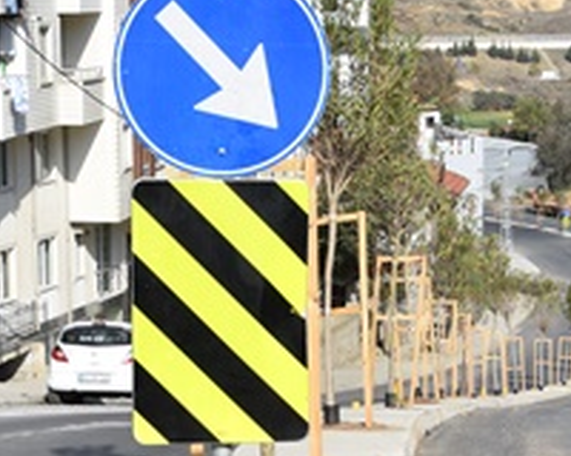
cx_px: 397
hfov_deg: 14.6
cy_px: 278
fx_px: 2231
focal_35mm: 132
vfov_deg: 11.7
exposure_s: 1/500
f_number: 8
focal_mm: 28
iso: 140
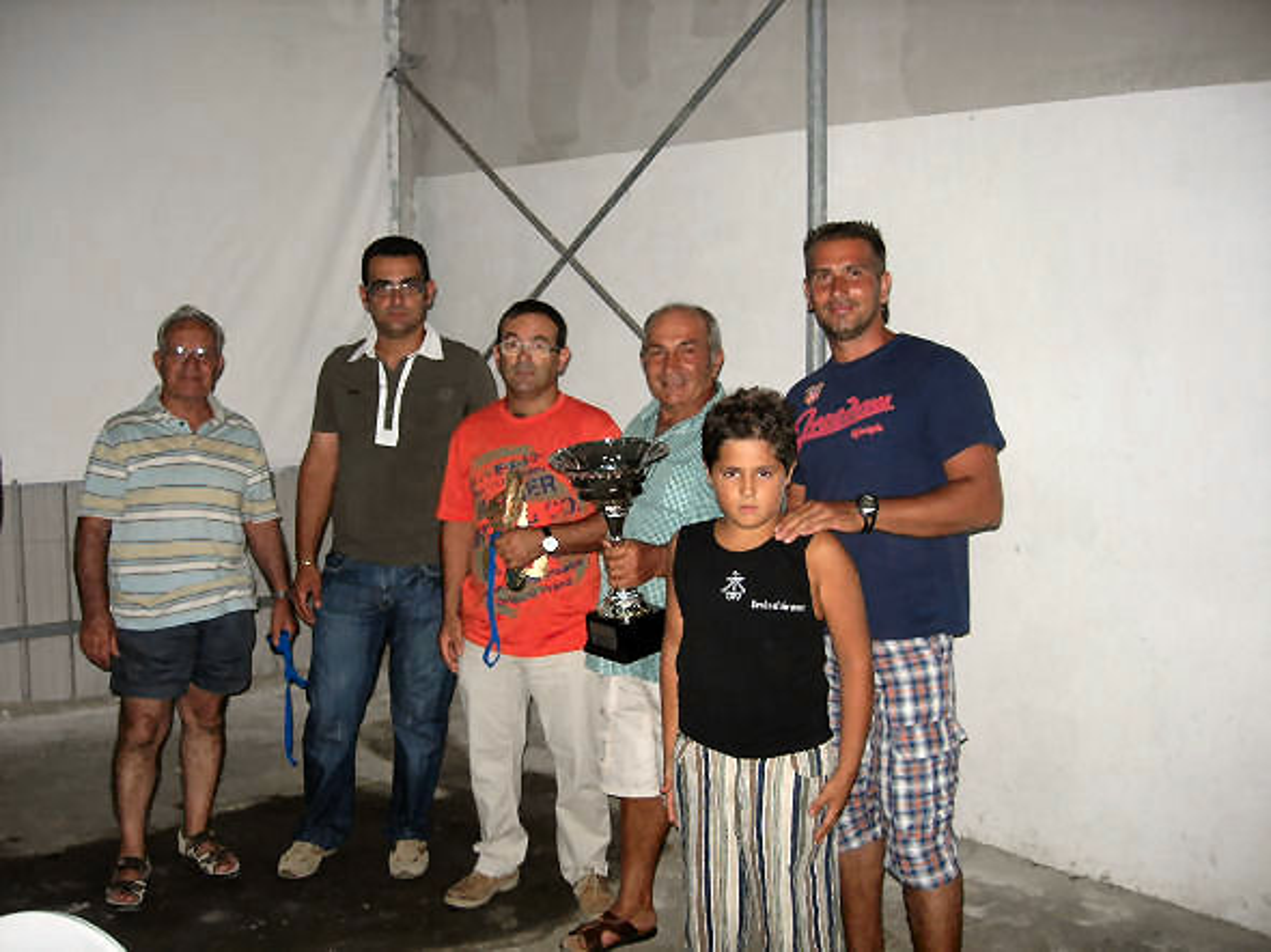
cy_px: 476
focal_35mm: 38
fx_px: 1395
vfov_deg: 37.7
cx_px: 636
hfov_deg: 49.0
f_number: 2.8
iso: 65
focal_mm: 7.8
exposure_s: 1/60.1
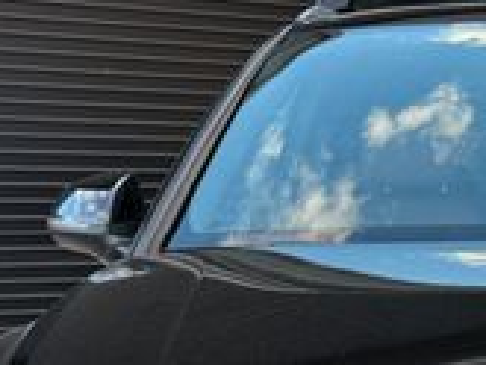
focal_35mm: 93
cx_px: 557
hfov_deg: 20.0
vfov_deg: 14.5
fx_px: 1307
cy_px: 600
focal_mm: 6.76
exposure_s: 1/301
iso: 80
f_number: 1.78
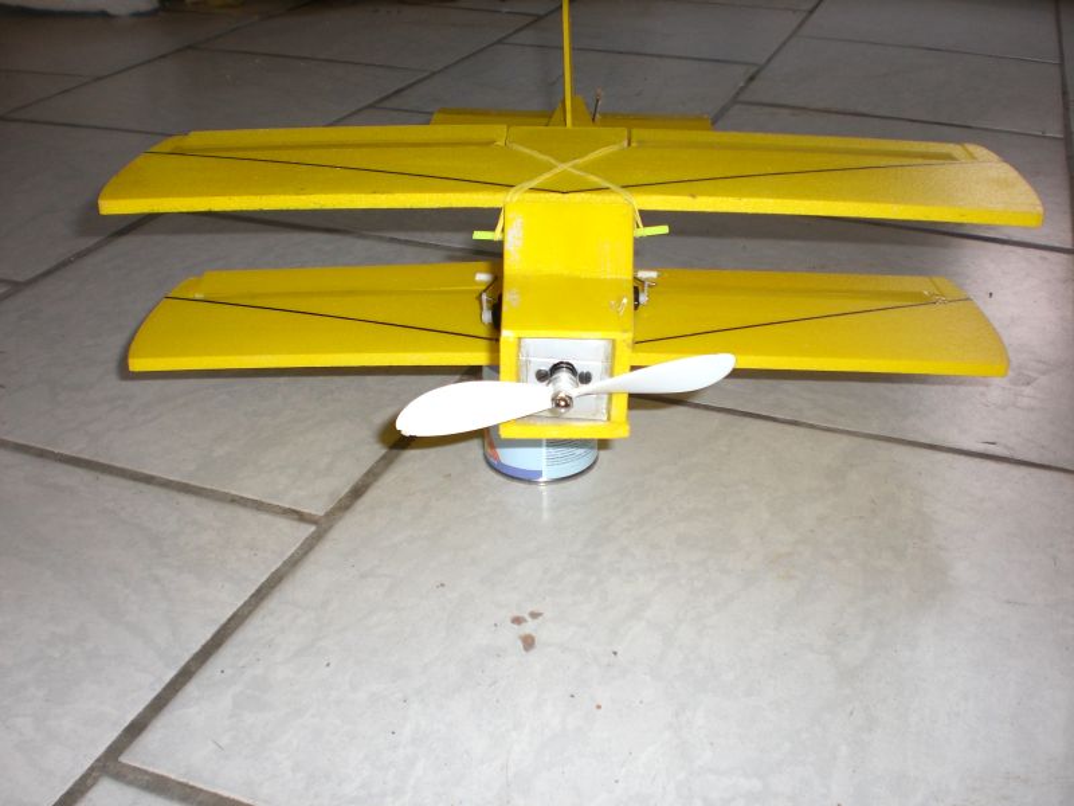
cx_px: 537
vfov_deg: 37.7
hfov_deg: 49.0
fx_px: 1179
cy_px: 403
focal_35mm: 38
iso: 100
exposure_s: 1/60
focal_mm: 6.3
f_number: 3.1
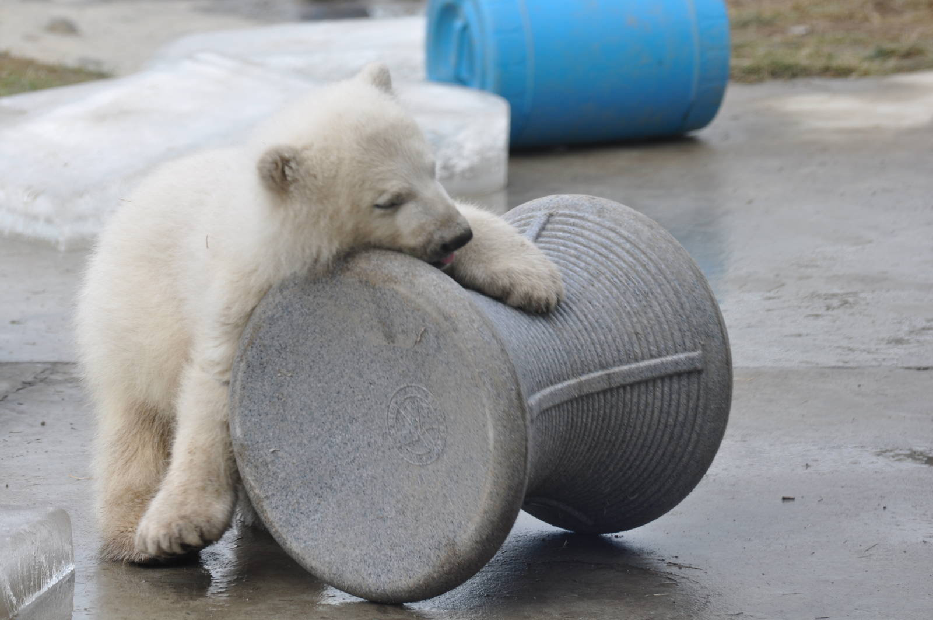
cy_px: 310
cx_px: 466
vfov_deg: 7.3
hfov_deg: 11.0
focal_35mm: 188
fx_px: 4854
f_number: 6.3
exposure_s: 1/160
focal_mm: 125
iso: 200
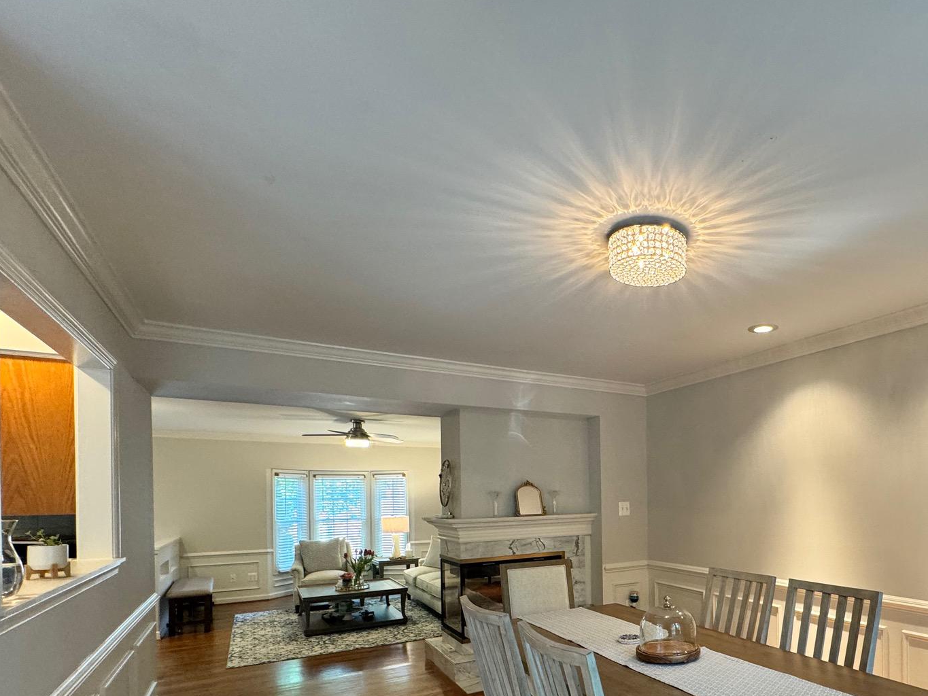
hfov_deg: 75.4
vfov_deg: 60.7
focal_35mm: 21
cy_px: 502
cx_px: 651
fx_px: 563
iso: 250
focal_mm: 2.22
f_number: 2.2
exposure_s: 1/60
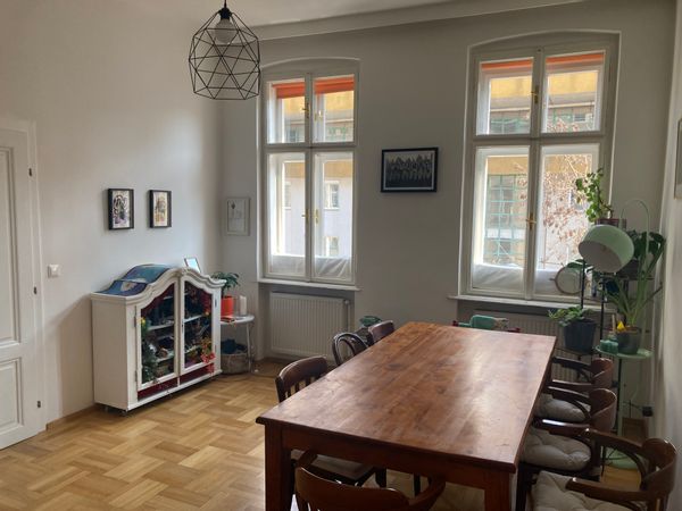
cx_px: 341
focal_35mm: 28
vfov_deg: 49.7
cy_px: 256
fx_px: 552
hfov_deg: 63.4
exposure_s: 1/121
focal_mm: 3.99
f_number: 1.8
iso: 50
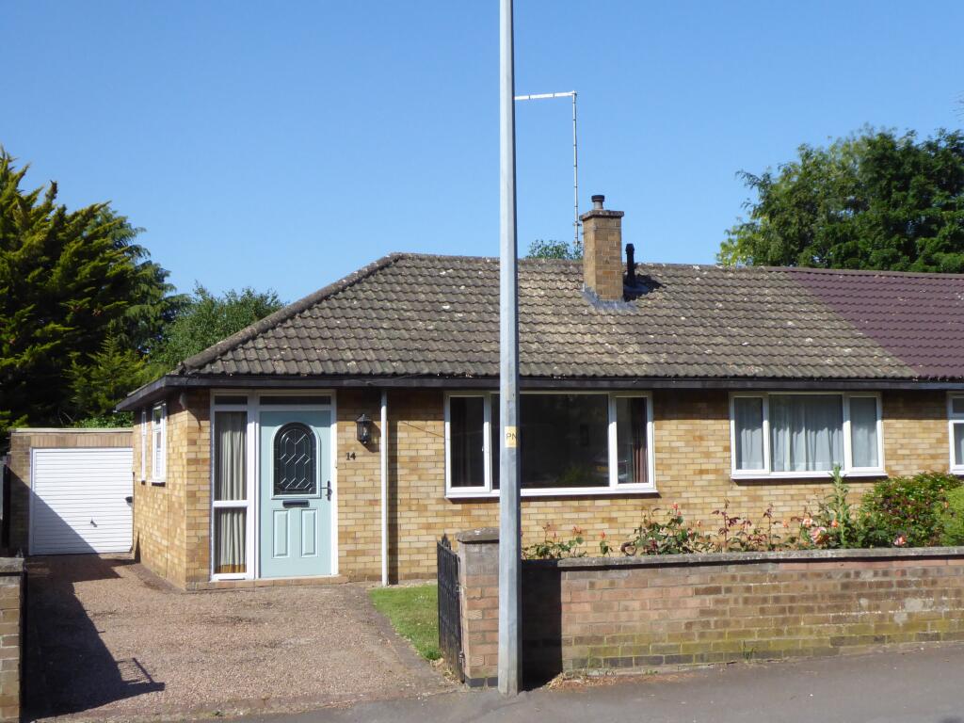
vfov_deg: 30.9
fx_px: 1309
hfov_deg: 40.4
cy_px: 362
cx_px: 482
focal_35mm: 47
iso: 320
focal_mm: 8.4
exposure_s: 1/2000
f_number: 4
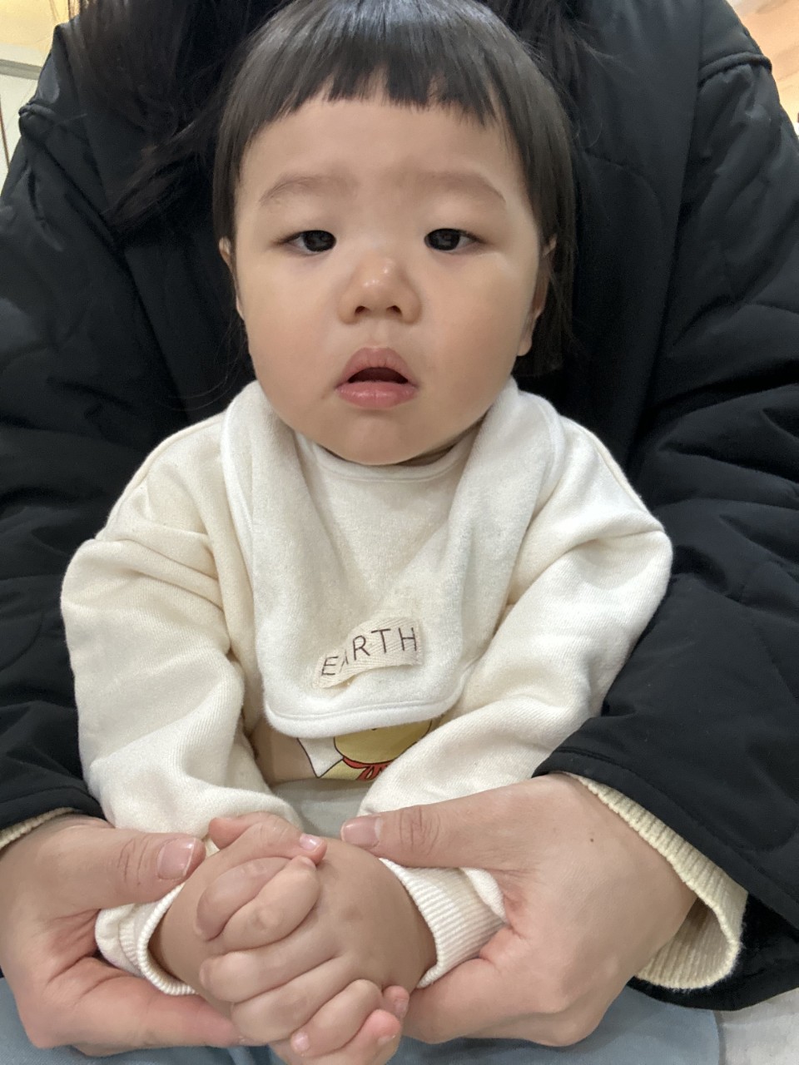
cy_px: 532
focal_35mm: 30
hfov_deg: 46.8
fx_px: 923
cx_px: 400
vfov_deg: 60.0
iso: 250
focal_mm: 2.69
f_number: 1.9
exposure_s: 1/60
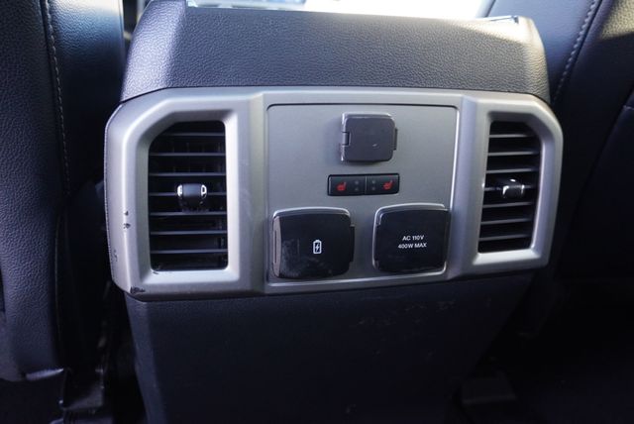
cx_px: 317
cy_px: 212
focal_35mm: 28
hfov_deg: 64.5
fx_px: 502
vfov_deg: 45.8
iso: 2000
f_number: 4
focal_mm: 19
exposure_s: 1/160
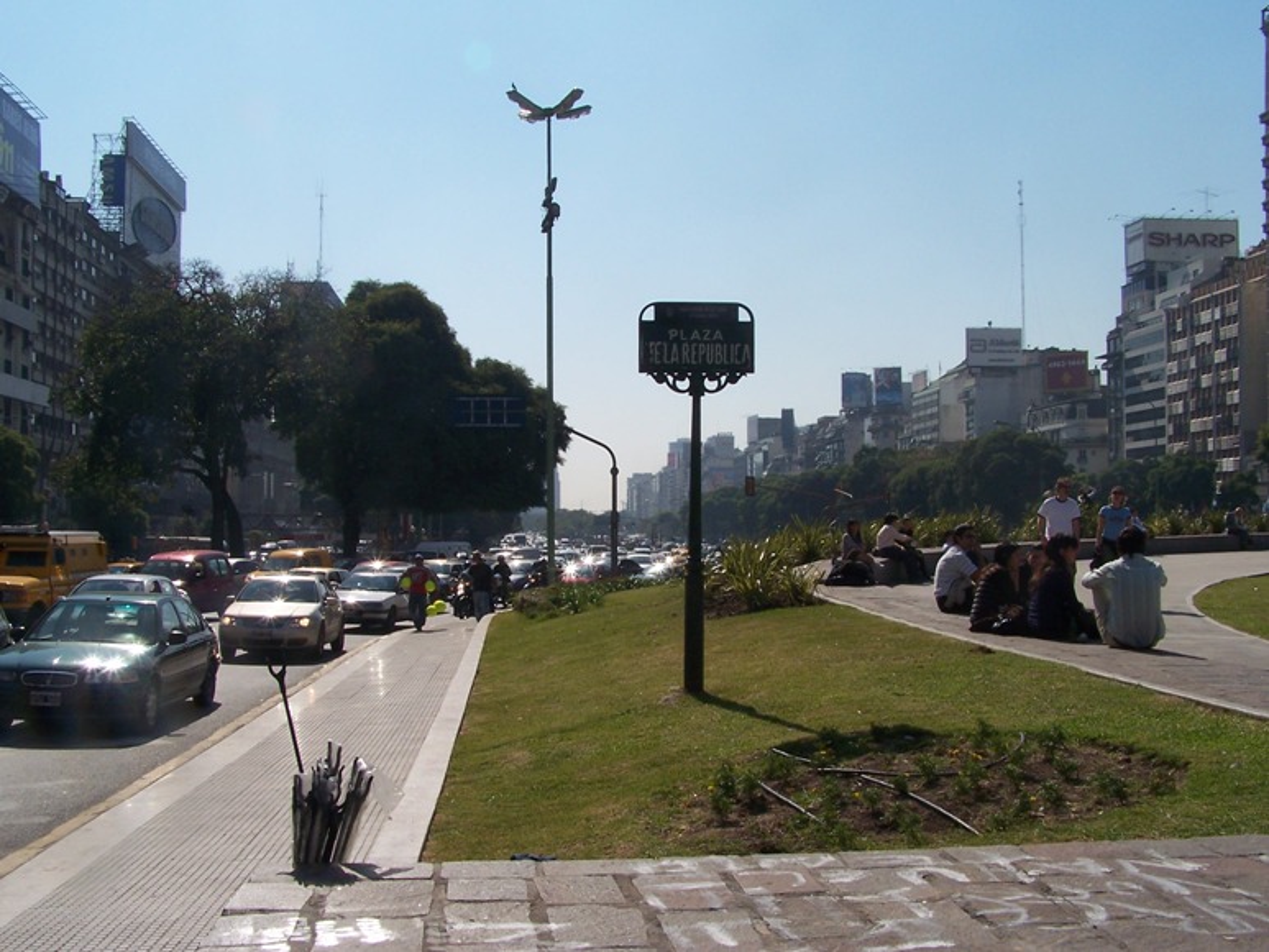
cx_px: 634
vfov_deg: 37.7
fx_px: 1393
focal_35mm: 38
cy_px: 476
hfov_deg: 49.0
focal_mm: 6.3
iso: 80
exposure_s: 1/500
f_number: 8
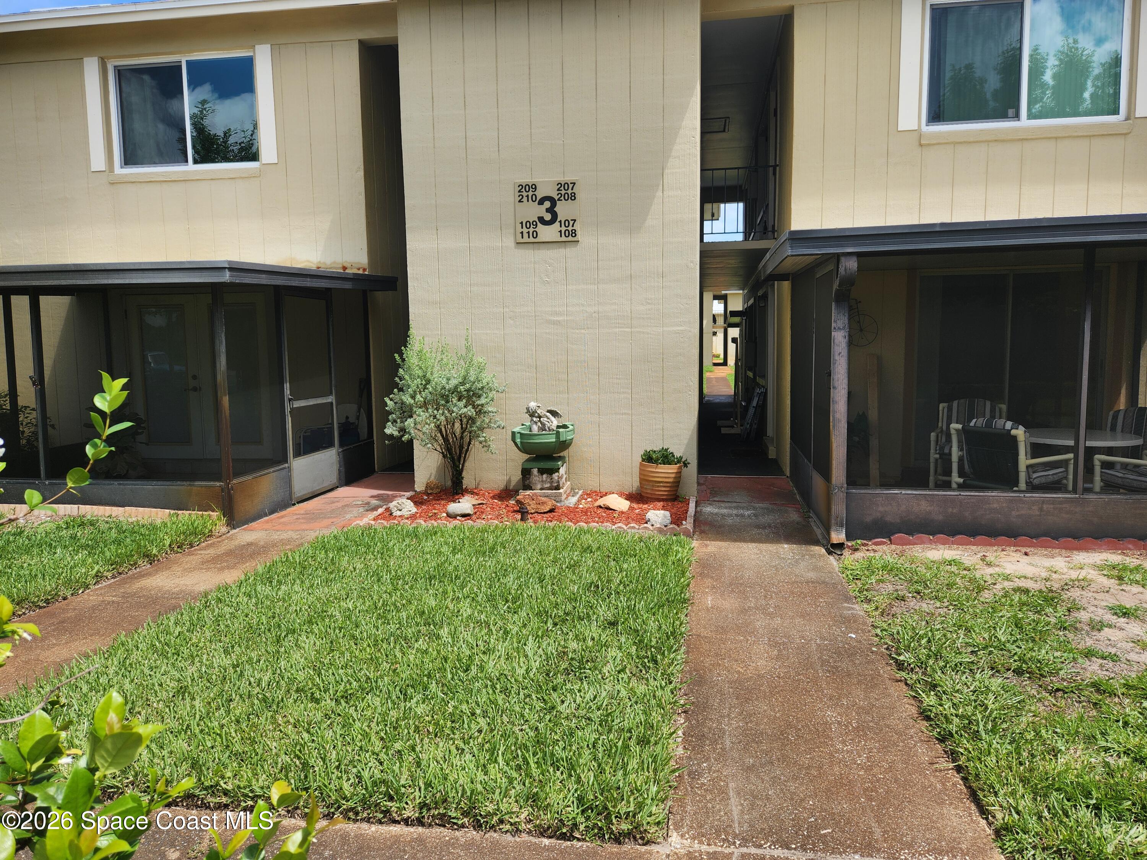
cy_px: 430
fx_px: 762
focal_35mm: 23
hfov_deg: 73.9
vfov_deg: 58.9
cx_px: 574
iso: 20
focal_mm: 5.4
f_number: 1.8
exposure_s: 1/832
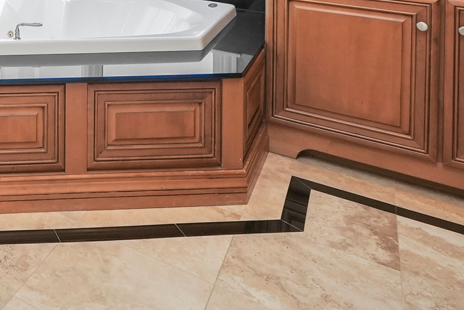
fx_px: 516
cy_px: -128
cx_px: -101
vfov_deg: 26.4
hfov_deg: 36.5
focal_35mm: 40
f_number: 13
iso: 2000
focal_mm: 12
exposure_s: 1/30
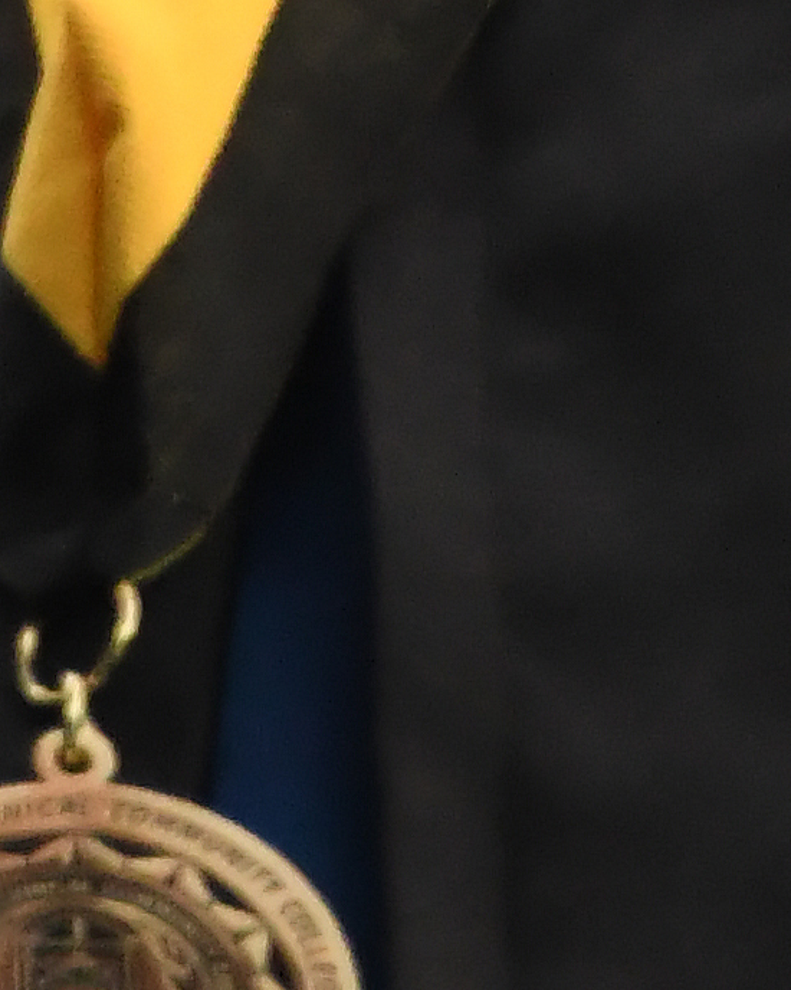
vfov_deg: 0.6
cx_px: 372
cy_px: -886
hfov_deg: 0.5
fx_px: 100066
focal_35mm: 3418
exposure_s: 1/125
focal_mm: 300
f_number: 6.3
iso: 2500
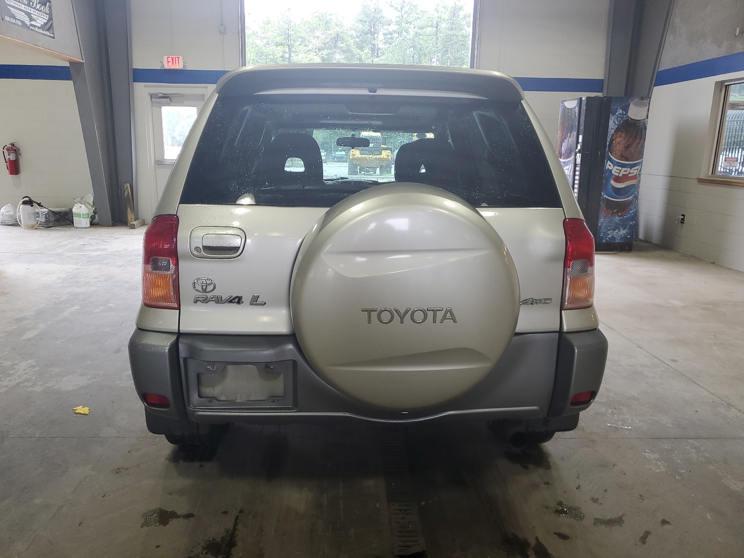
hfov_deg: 67.3
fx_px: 559
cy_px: 279
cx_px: 372
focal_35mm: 26
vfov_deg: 53.1
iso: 71
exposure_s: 1/60.2
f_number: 1.5
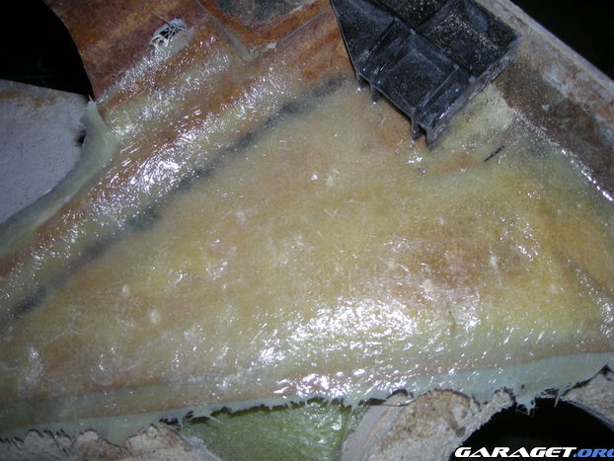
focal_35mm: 36
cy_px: 225
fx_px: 639
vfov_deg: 39.7
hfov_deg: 51.3
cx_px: 308
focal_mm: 5.7
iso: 50
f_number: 2.8
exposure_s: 1/60
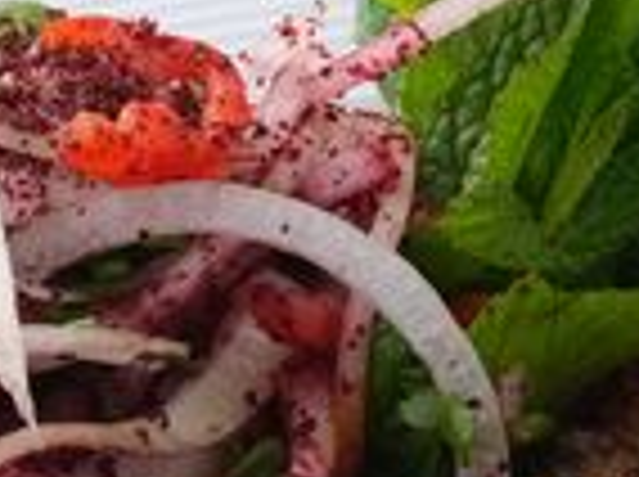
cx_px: 256
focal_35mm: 687
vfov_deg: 2.2
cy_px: 396
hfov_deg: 2.9
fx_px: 12660
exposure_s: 1/125
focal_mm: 120
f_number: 18
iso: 1600
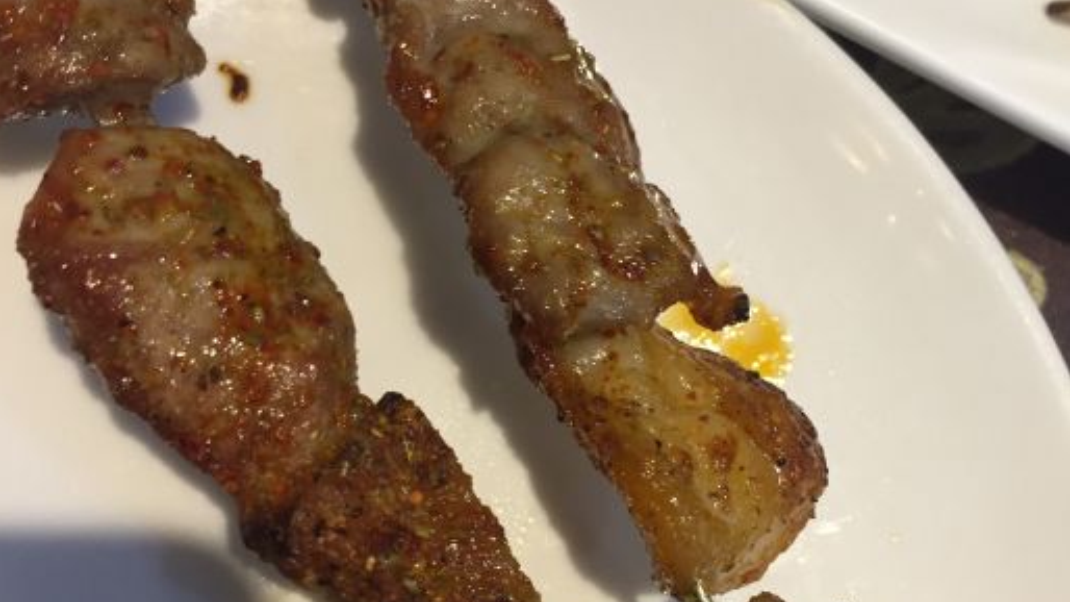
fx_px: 1220
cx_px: 526
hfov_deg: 47.4
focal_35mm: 43
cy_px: 390
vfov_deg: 27.6
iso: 64
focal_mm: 4.15
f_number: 2.2
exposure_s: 1/33
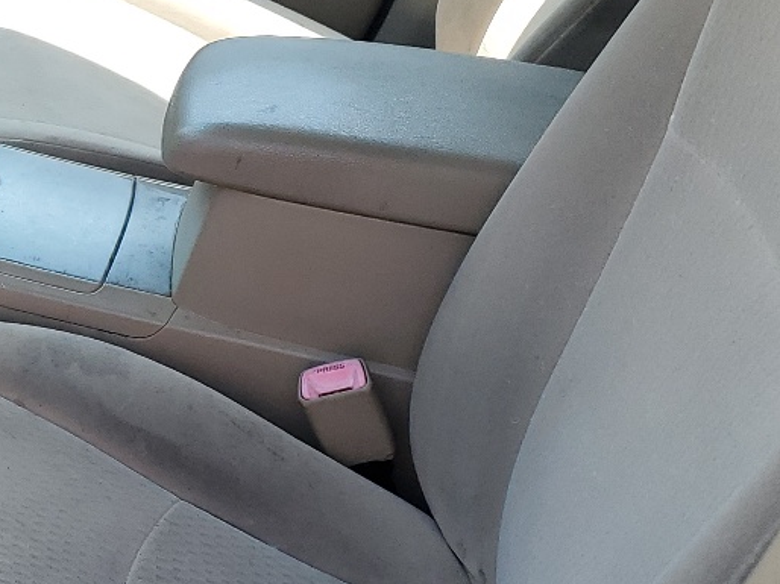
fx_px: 1824
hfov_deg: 21.4
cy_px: 355
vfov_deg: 18.2
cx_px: -285
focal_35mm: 81
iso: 50
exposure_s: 1/556
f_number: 1.5
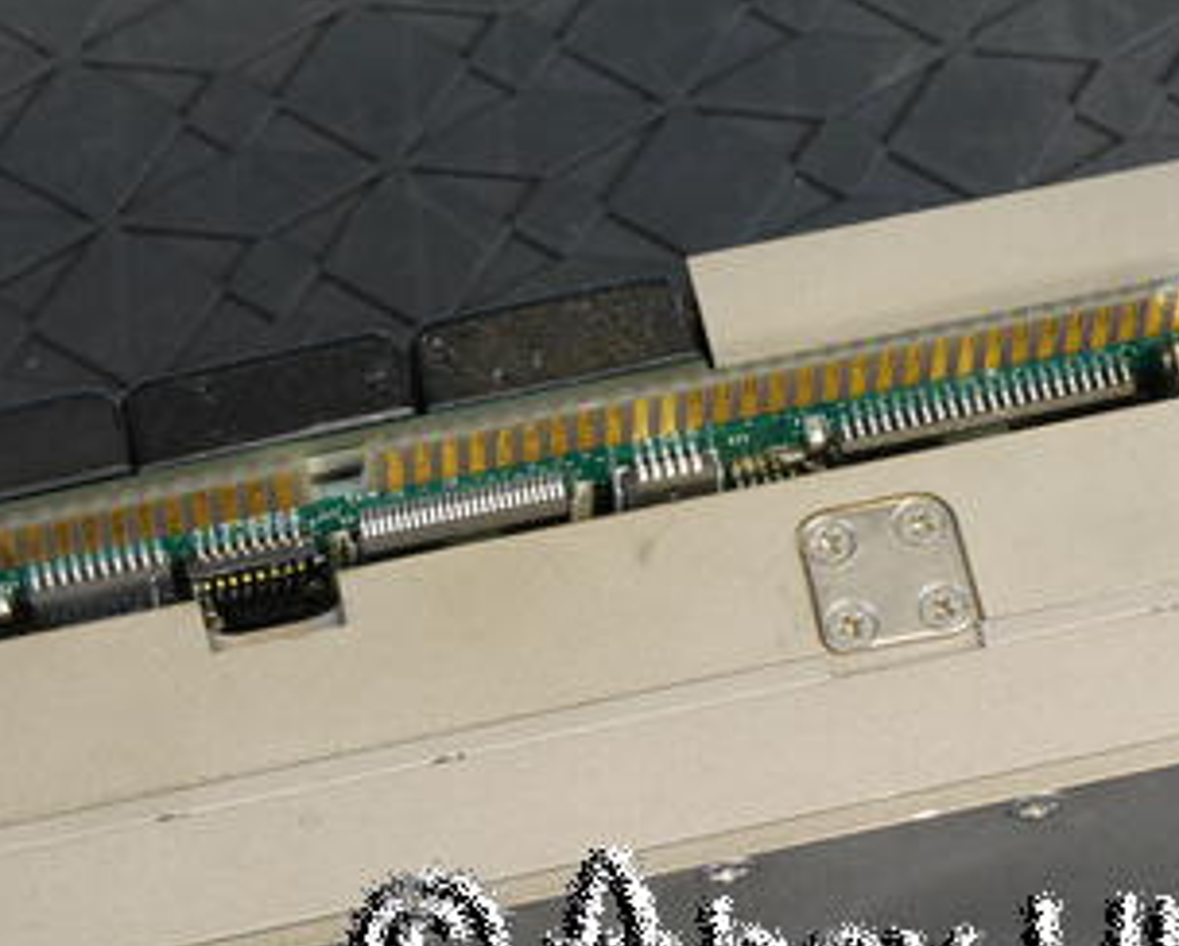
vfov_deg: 8.8
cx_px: 516
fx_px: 6184
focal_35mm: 177
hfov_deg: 10.9
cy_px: 485
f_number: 18
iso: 400
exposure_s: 1
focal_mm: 69
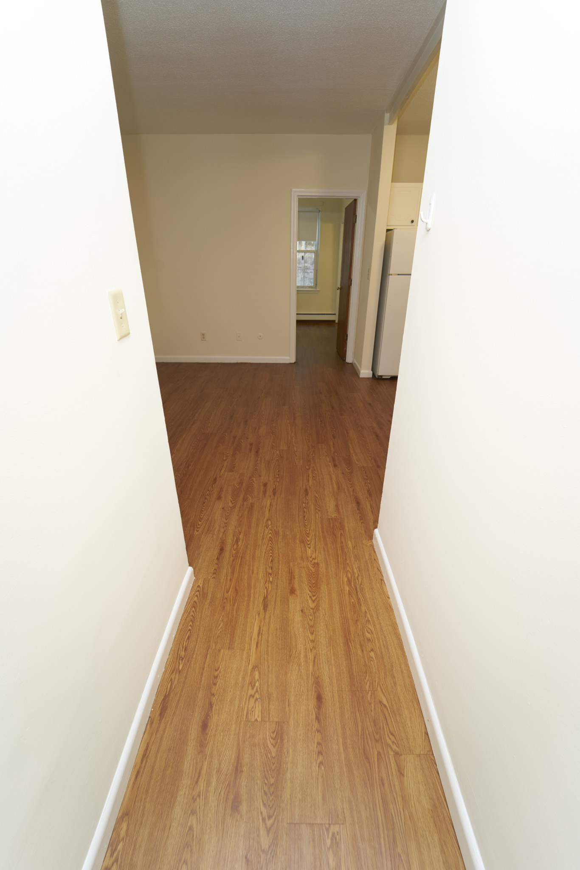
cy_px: 435
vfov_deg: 104.2
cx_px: 290
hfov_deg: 81.2
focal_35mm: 14
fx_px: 338
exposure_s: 1/8
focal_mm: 14
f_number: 7.1
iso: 250
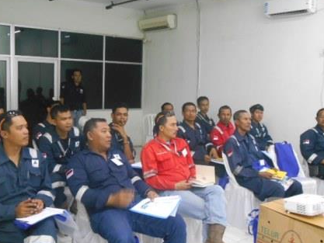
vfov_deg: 32.9
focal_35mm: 44
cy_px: 120
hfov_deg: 42.9
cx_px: 152
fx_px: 412
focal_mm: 7.2
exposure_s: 1/13
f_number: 3.9
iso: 800
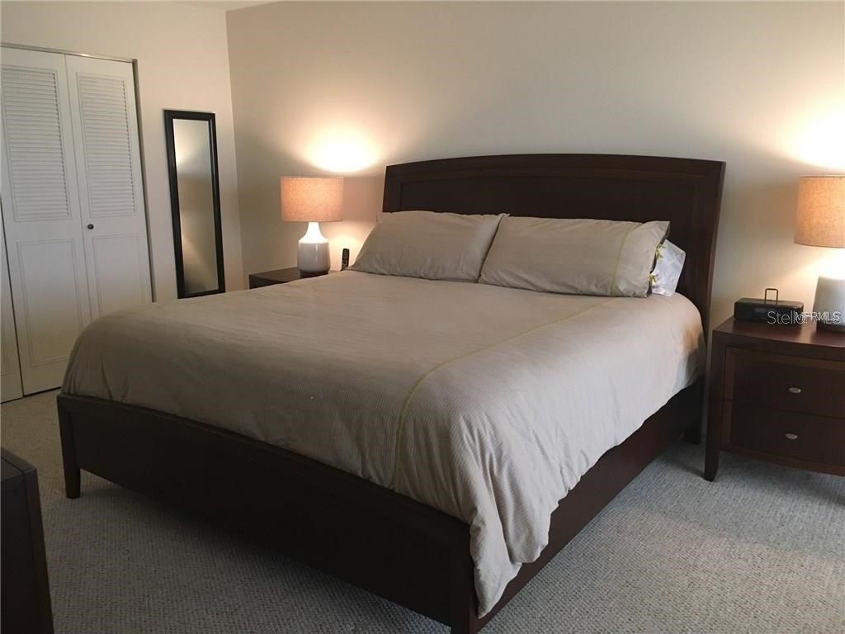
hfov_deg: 61.7
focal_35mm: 29
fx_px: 708
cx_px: 422
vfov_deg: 48.2
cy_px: 317
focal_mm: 4.15
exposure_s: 1/24
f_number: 2.2
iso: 200
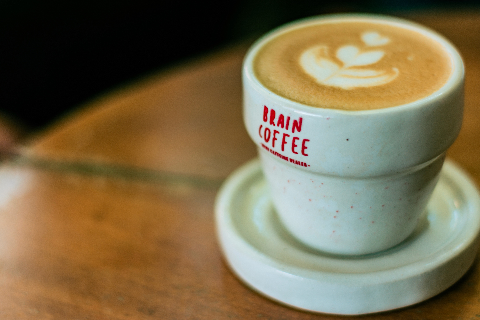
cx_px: 240
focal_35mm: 75
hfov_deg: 27.0
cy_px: 160
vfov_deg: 18.2
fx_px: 1000
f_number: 1.8
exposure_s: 1/100
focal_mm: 50
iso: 100
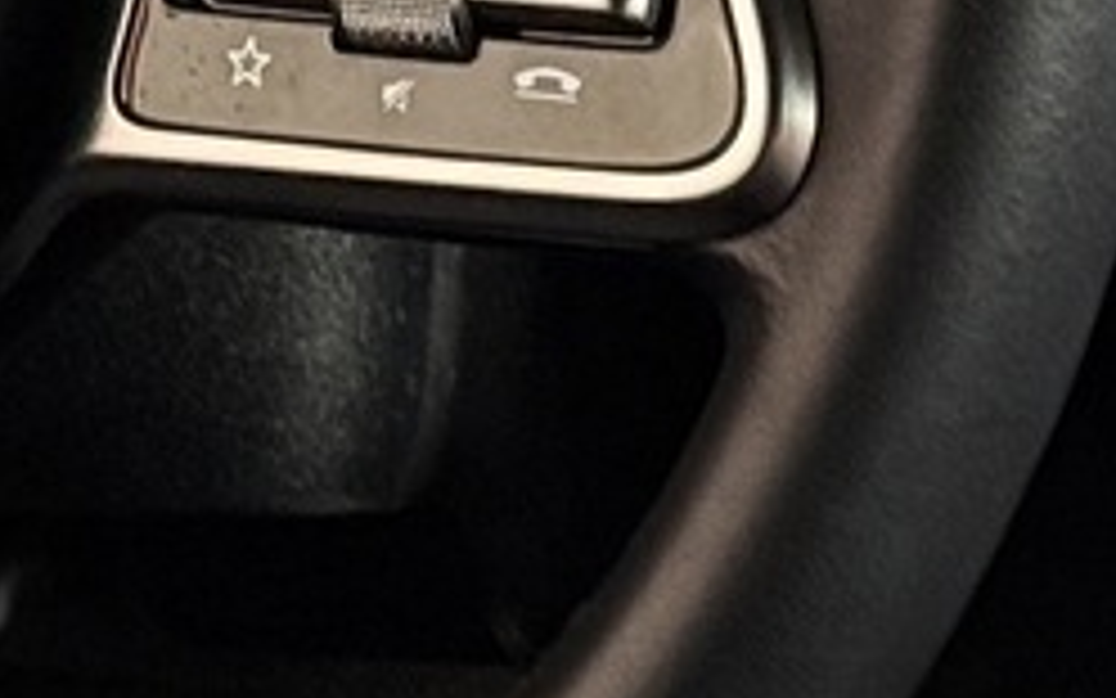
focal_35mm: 295
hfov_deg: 6.8
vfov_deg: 4.4
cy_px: -108
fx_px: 8972
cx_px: -1526
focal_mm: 6.76
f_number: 1.78
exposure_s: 1/33
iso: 500
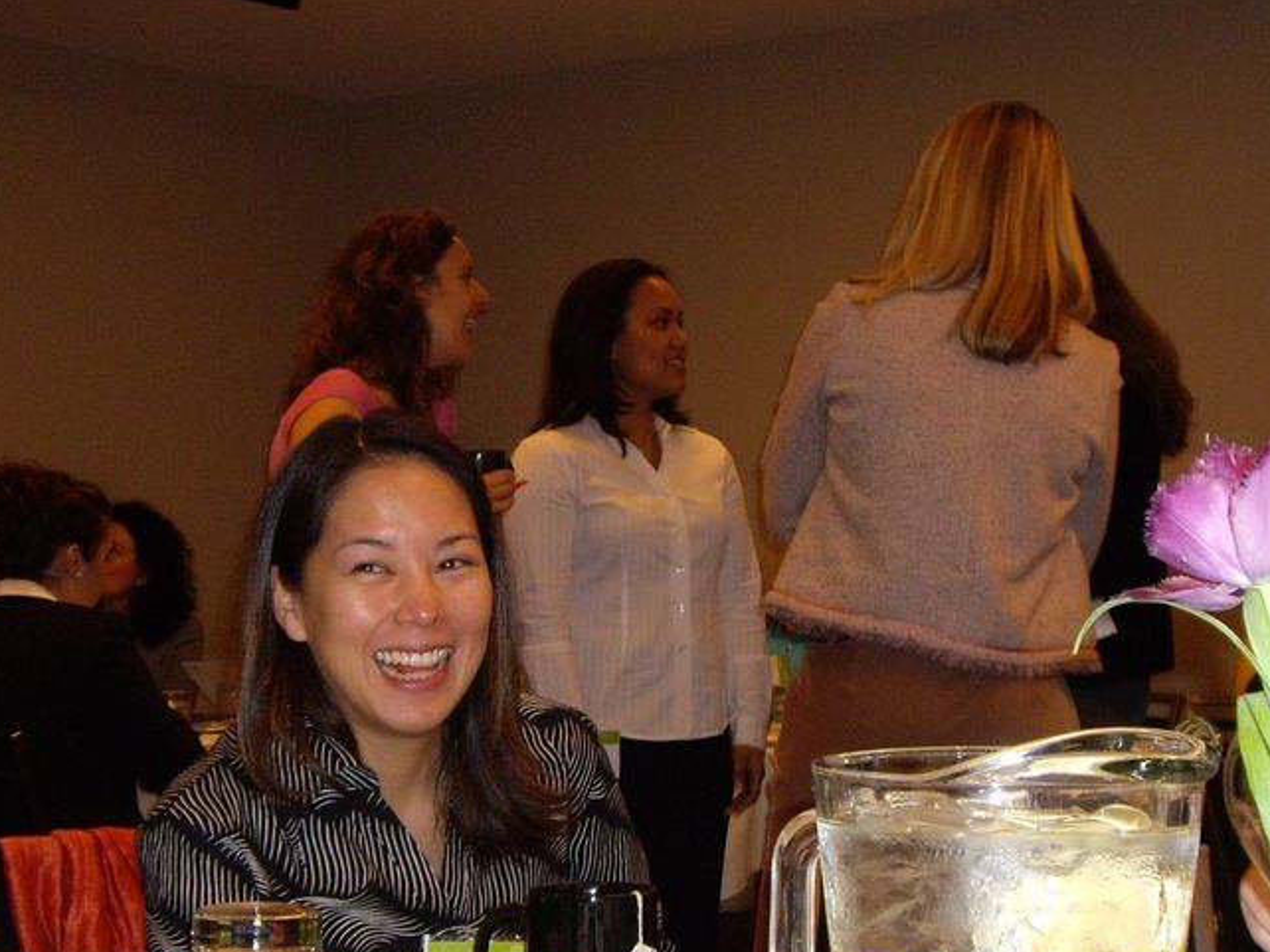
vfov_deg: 19.6
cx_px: 590
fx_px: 2751
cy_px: 530
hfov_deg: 26.0
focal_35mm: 75
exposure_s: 1/50
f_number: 3
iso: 200
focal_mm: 7.6
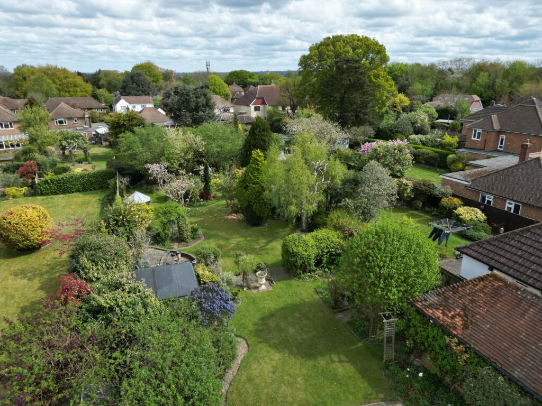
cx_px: 271
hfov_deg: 71.6
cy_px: 203
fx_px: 376
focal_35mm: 24
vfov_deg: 56.8
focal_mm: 6.72
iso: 130
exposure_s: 1/2500
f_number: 1.7
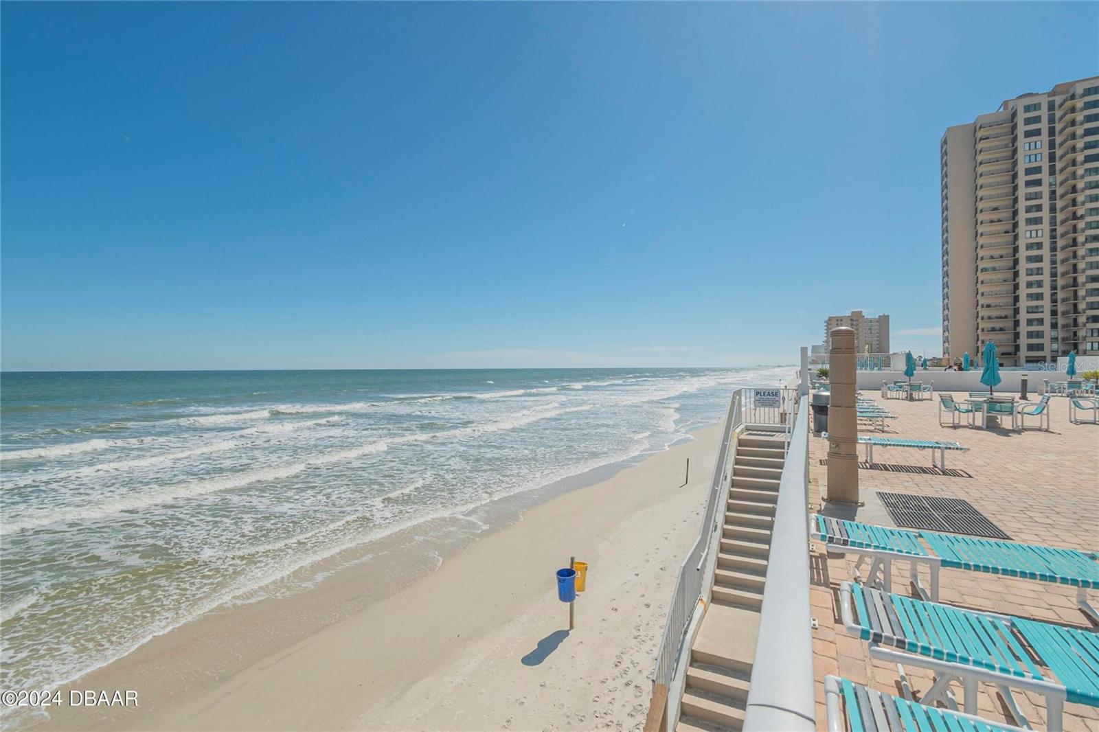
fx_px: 458
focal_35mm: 15
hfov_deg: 100.4
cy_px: 366
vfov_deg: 77.3
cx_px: 550
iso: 100
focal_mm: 10
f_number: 9
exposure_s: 1/640
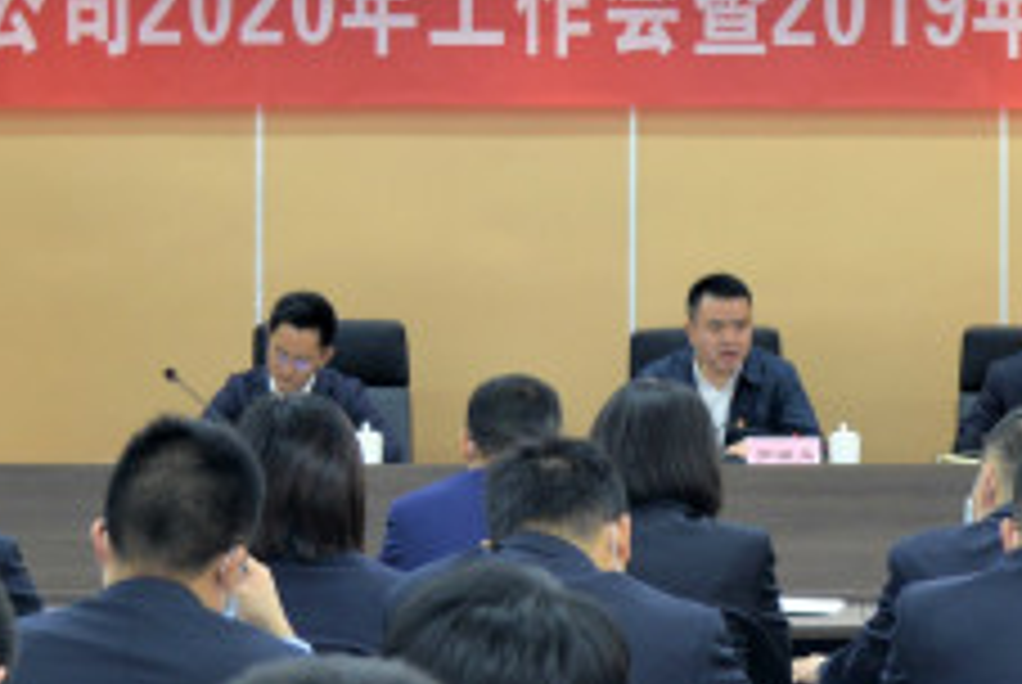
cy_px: 40
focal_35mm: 99
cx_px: 896
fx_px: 2814
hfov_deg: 20.2
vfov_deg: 13.7
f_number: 4
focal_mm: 30
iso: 560
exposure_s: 1/60
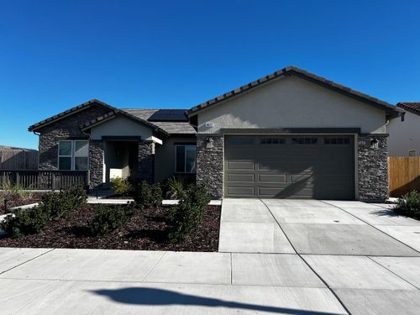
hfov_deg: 67.3
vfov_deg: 53.1
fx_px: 315
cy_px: 158
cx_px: 210
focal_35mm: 26
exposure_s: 1/4115
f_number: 1.5
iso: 50
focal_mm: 5.7
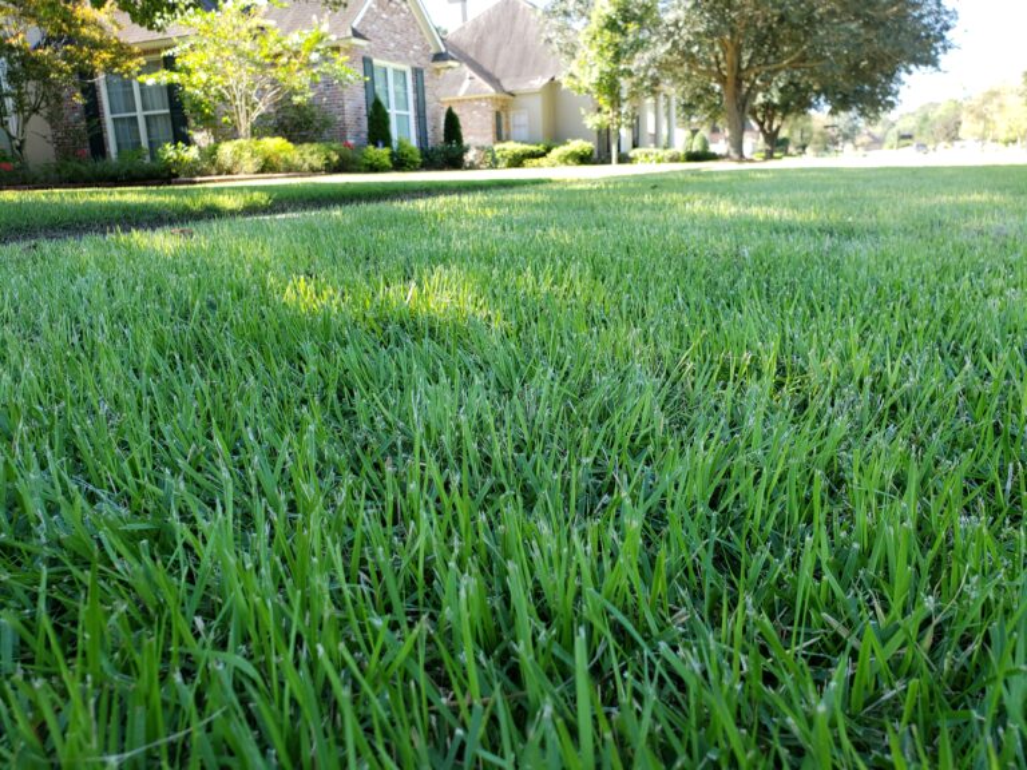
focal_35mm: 26
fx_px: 771
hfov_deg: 67.3
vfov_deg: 53.1
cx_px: 514
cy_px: 385
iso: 50
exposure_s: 1/120
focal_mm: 4.3
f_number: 2.4
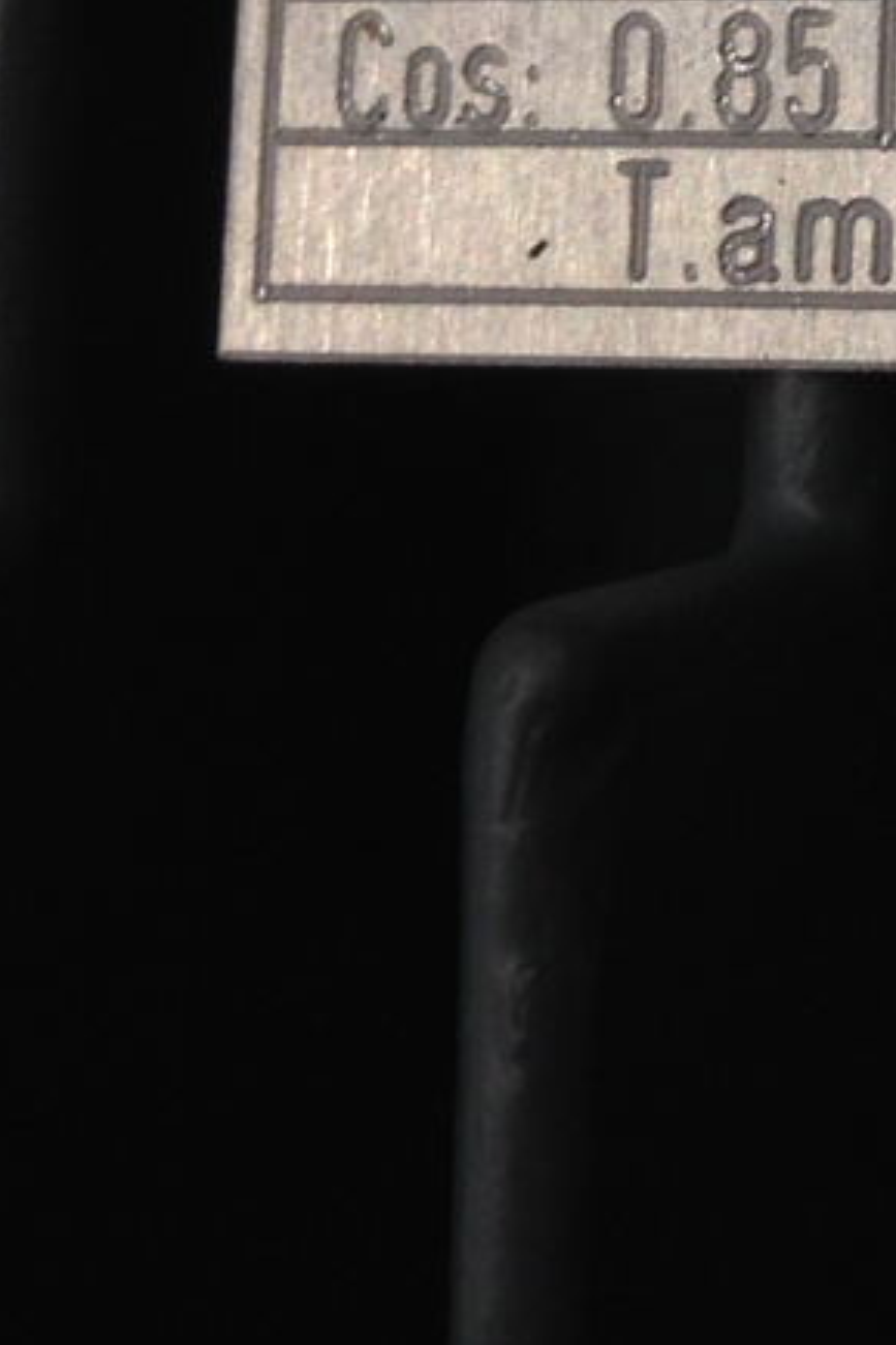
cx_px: 1696
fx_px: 4819
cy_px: -487
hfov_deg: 10.0
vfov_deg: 15.0
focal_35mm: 129
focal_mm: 4.12
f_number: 2.4
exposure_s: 1/20
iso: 50
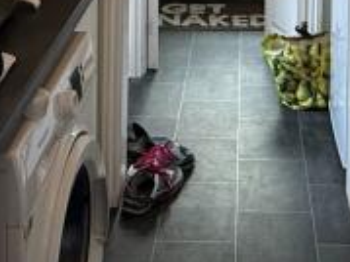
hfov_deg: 24.3
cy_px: -215
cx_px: 246
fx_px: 808
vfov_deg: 15.6
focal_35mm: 80
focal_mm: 2.22
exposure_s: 1/100
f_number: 2.2
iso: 320
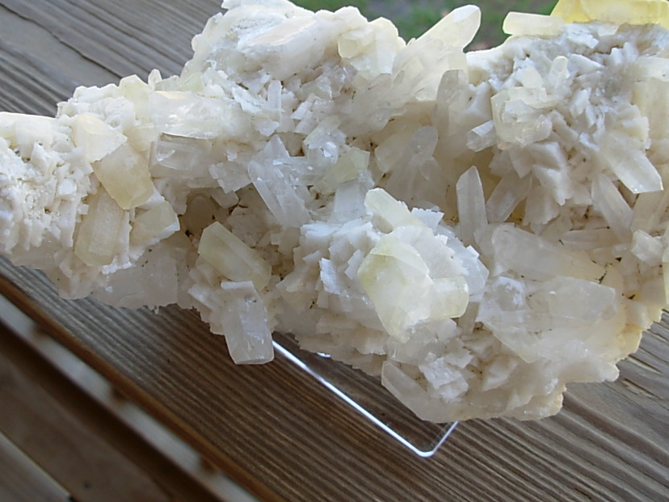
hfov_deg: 40.4
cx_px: 316
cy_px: 220
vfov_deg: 30.8
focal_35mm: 47
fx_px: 908
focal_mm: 6.3
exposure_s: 1/90.5
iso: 50
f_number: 2.9
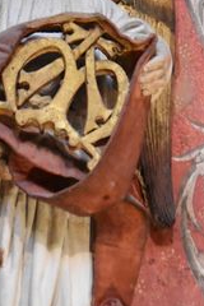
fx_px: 3540
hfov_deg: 3.3
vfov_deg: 4.9
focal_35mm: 416
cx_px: 61
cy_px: 71
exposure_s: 1/125
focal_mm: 95
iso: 6400
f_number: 4.5
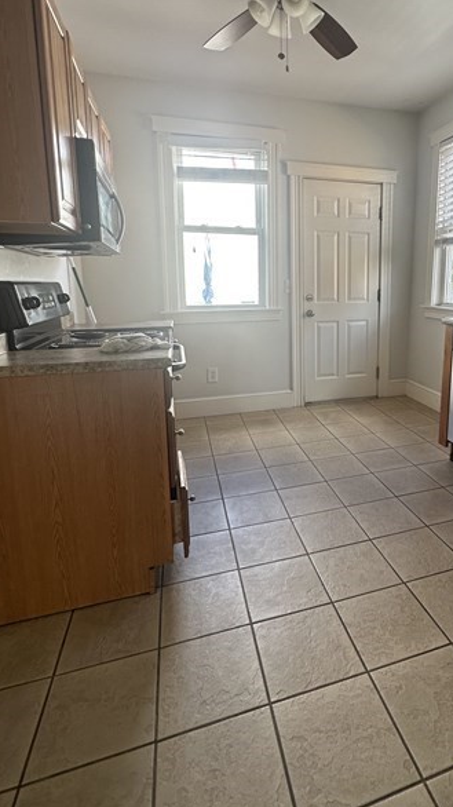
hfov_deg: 54.2
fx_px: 428
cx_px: 317
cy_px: 350
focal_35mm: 20
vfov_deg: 86.2
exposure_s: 1/99
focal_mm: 2.22
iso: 50
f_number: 2.2
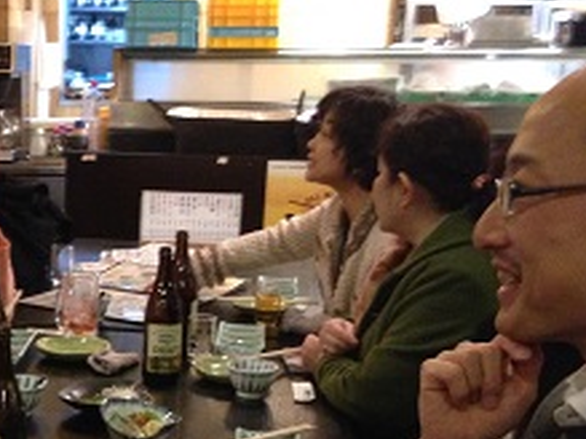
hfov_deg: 25.3
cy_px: 359
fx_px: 1252
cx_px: 24
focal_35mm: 74
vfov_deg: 19.6
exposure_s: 1/15
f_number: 2.4
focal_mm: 4.12
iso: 500
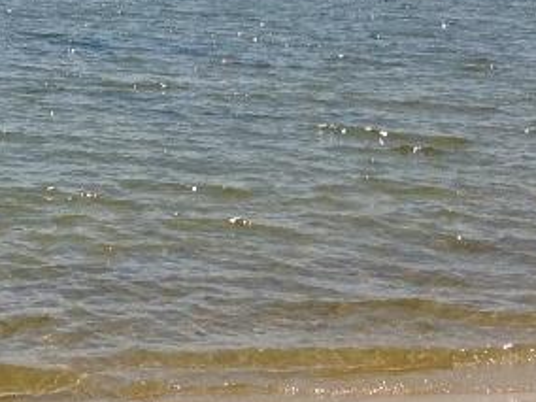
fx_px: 1951
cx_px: -109
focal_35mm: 126
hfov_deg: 15.1
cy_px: 90
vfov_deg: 11.7
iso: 64
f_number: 2.4
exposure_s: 1/4329
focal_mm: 4.28
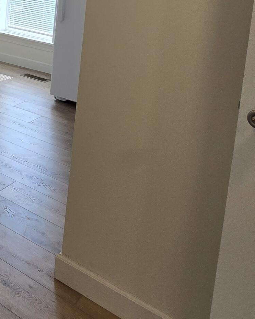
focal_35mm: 41
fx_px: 387
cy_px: 7
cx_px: -129
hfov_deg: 26.4
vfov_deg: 39.9
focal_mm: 2.2
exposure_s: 1/120
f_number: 2.2
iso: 50
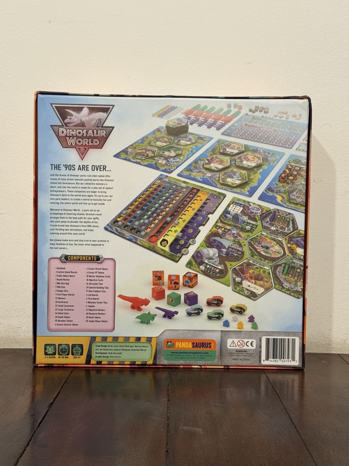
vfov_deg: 39.7
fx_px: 645
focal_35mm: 48
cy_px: 233
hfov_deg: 30.3
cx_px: 174
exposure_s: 1/50
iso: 160
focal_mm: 6.76
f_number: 1.78
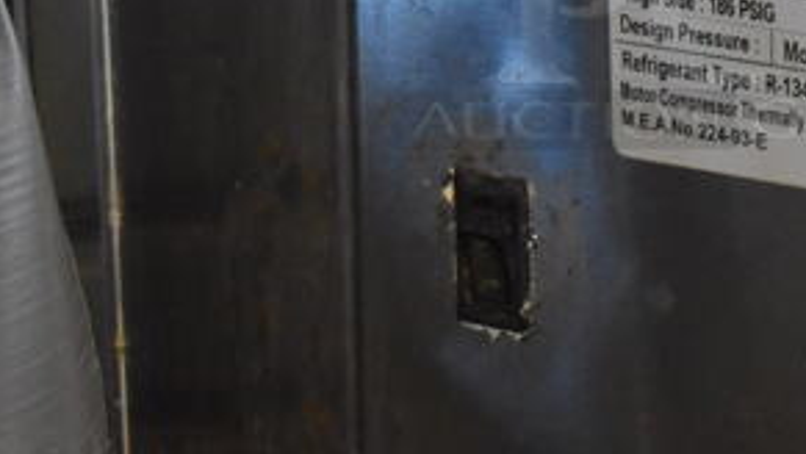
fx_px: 3872
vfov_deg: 6.7
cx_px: 704
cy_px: 3
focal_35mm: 181
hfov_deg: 11.8
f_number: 5.6
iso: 5600
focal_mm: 55
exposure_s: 1/125
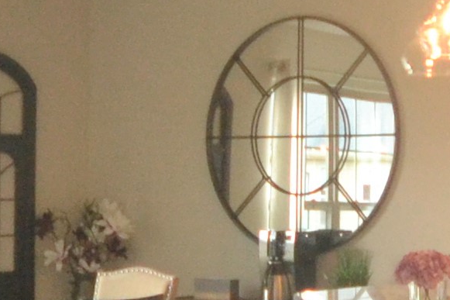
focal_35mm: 119
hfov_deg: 17.1
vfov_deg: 11.5
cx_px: 369
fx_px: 1487
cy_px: 132
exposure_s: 1/60
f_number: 4
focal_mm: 10
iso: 1250
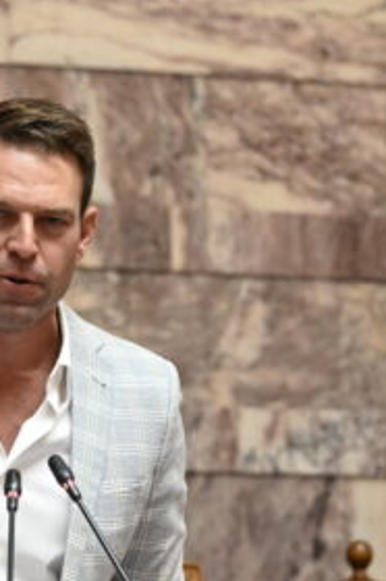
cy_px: 334
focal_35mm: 429
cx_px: -58
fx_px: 6916
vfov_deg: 4.8
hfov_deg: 3.2
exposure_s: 1/320
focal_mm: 200
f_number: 6.3
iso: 6400
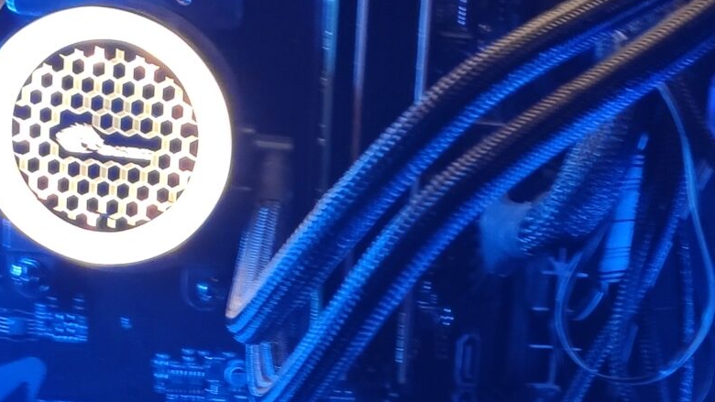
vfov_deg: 12.7
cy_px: 505
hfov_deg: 22.9
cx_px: 407
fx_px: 1763
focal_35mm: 93
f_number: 1.75
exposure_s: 1/30
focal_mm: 4.77
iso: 480
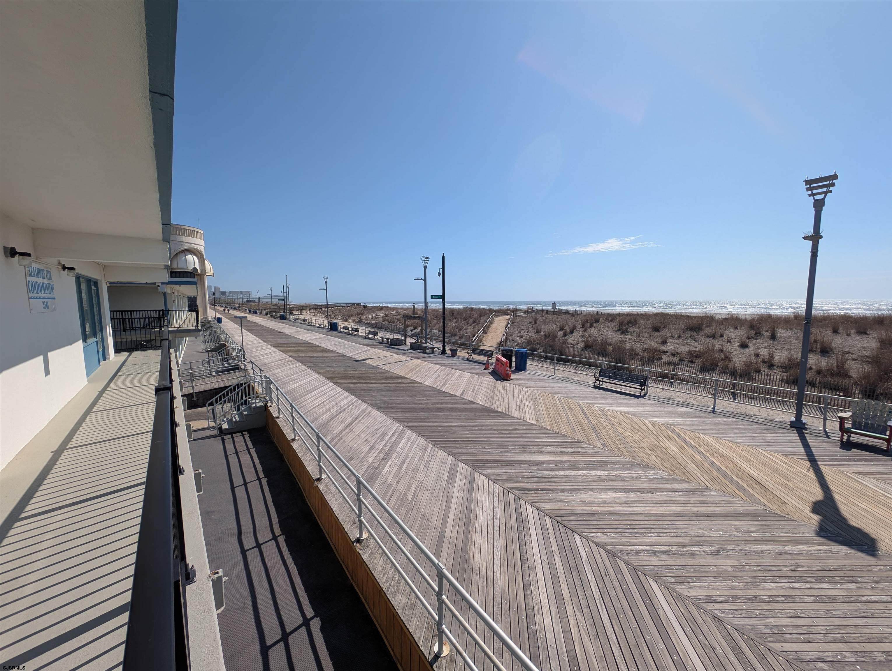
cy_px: 336
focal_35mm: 12
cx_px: 446
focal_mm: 2.23
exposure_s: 1/2725
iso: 40
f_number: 1.95
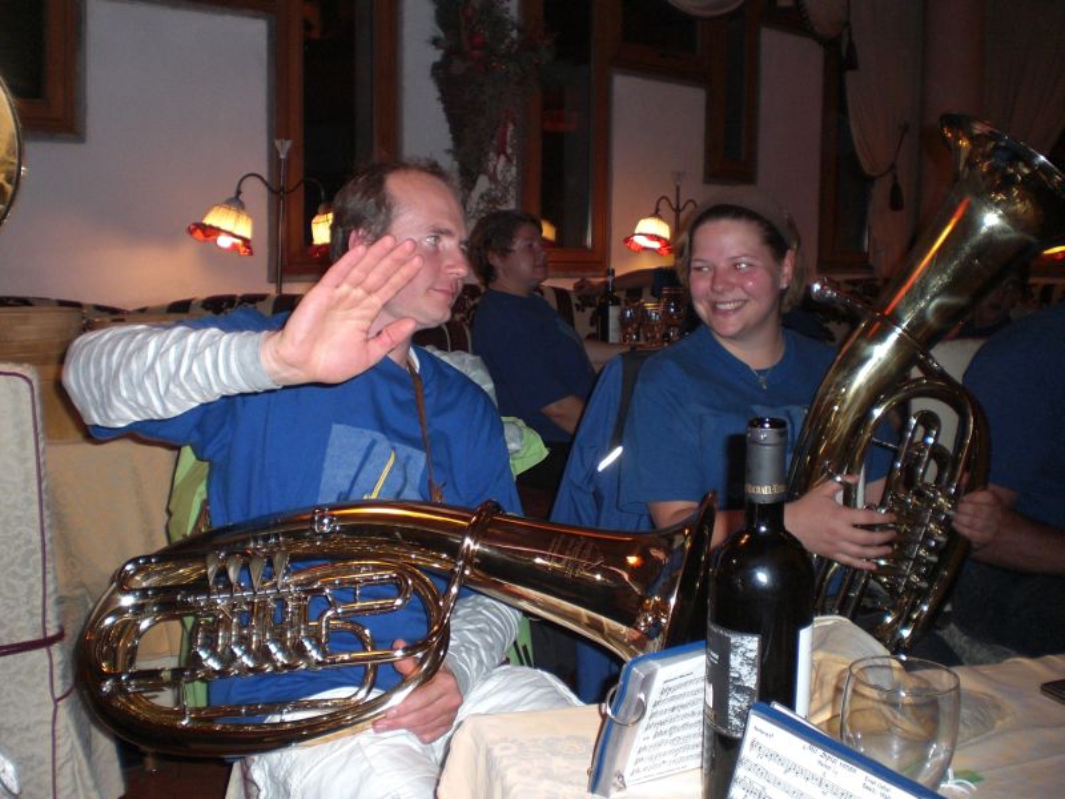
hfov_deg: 51.4
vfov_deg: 39.7
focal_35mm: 36
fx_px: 1108
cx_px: 532
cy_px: 400
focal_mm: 6.3
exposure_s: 1/60
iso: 200
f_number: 3.1
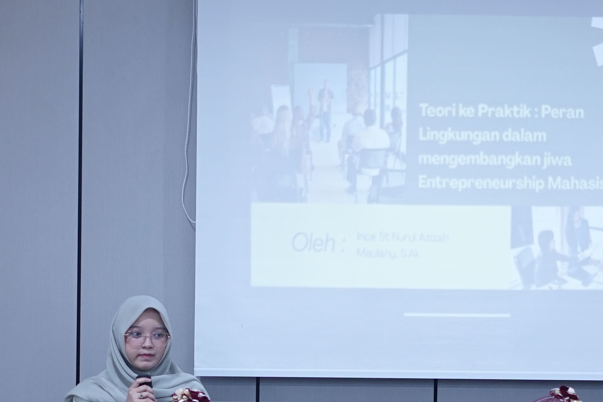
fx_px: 2395
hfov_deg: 14.3
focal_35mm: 143
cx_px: 379
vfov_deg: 9.5
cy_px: 371
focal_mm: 50
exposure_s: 1/125
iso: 500
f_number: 1.8
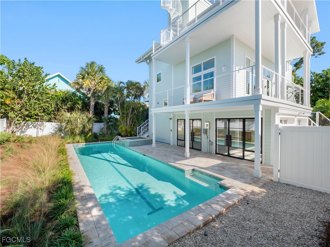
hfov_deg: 102.1
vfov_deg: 85.7
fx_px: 133
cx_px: 165
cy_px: 124
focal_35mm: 14
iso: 200
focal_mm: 7
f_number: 7.1
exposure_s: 1/250
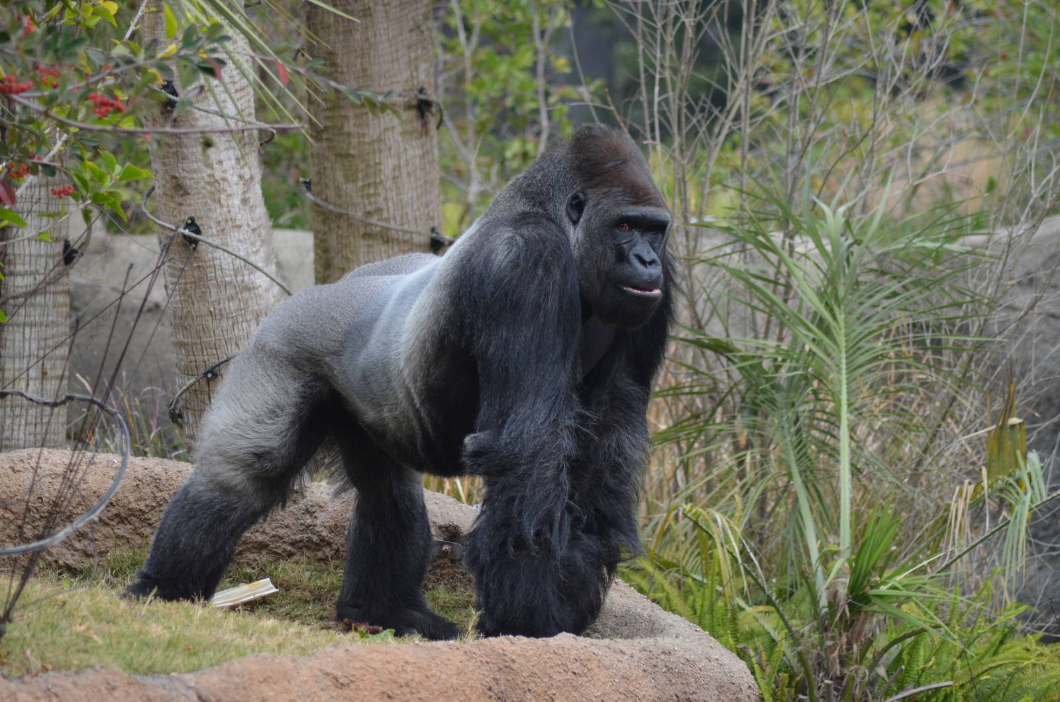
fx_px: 6832
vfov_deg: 5.9
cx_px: 530
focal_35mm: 232
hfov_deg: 8.9
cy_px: 351
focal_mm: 155
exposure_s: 1/1000
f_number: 4.5
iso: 640
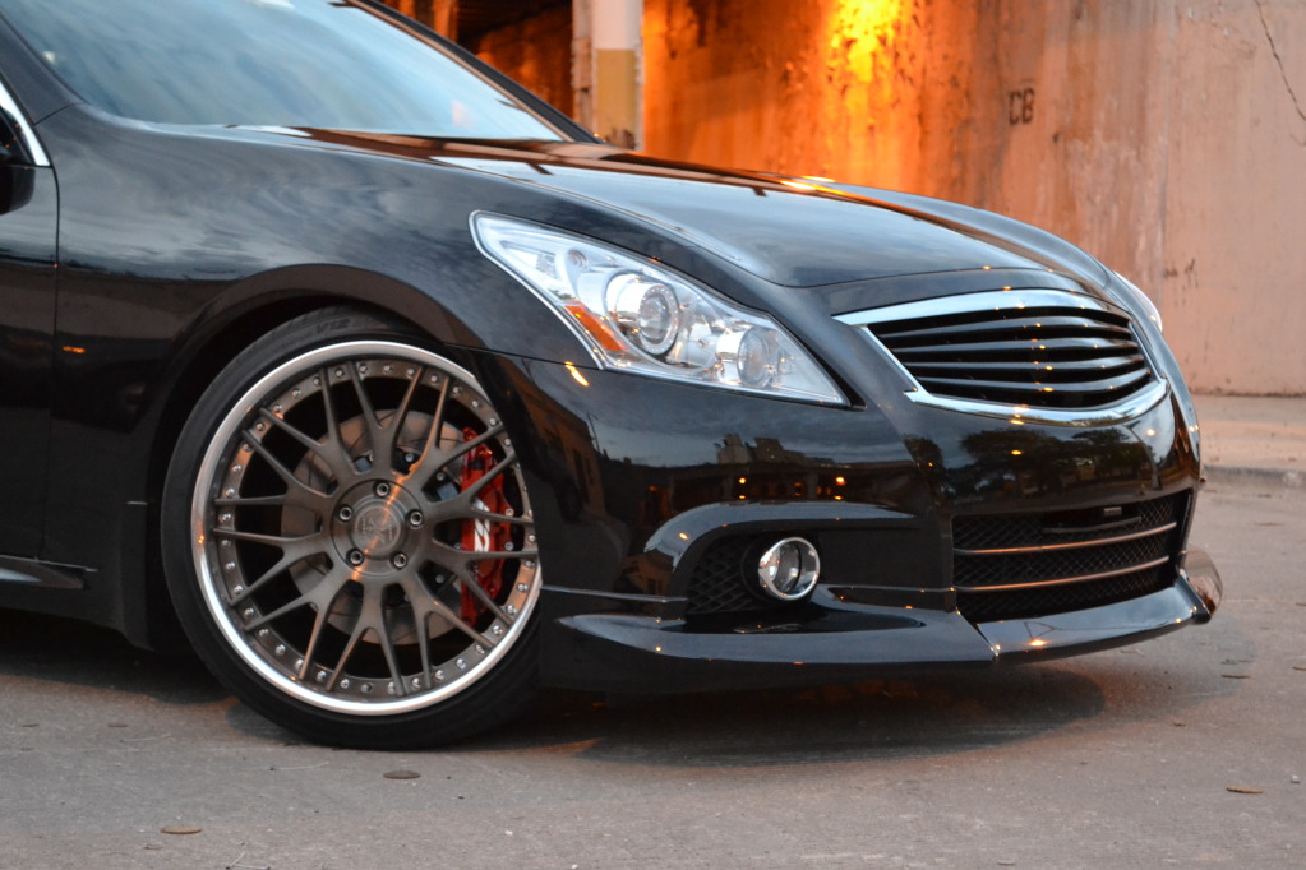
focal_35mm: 78
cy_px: 435
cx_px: 653
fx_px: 2829
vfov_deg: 17.5
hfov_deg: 26.0
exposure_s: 1/8
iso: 3200
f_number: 5.6
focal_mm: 52
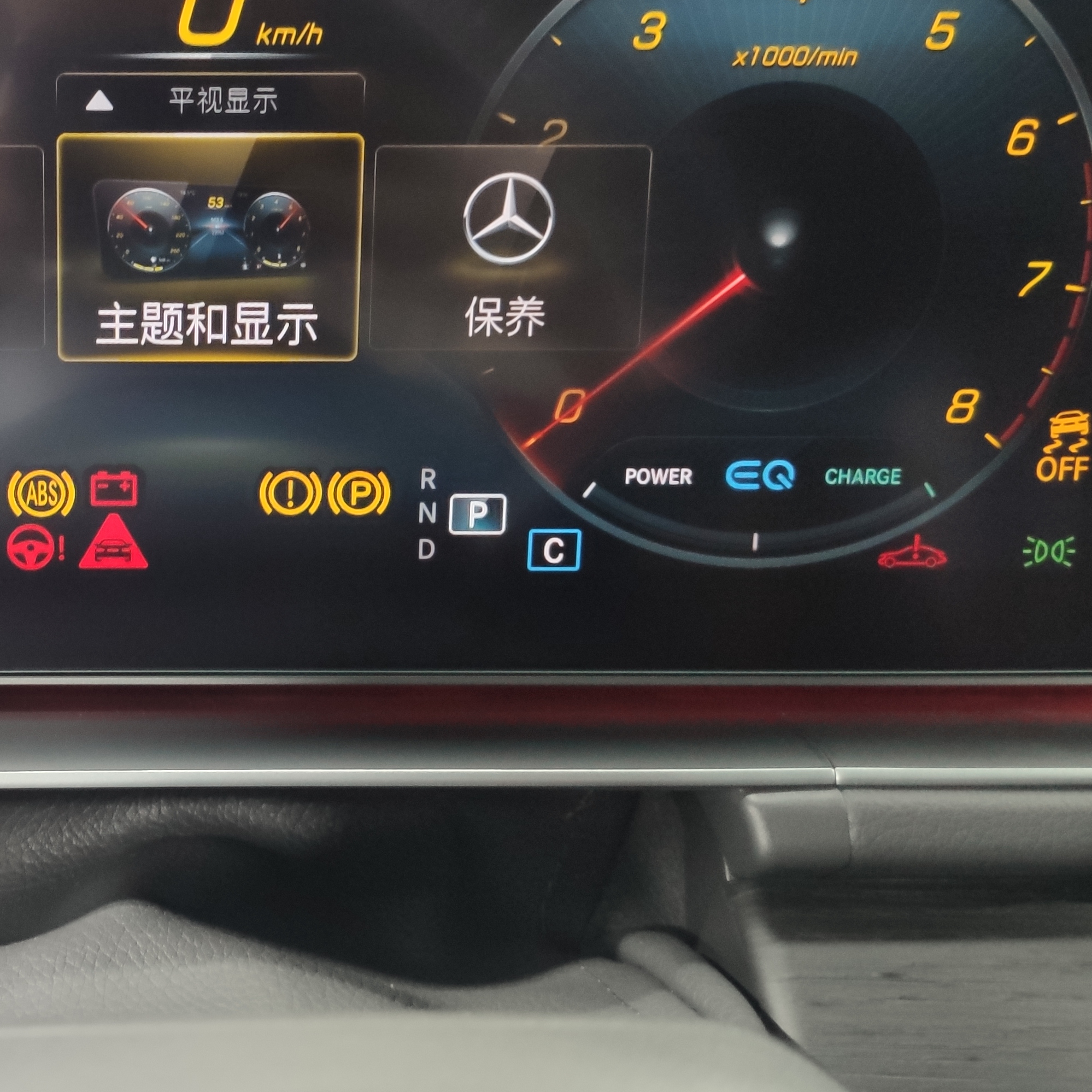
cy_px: 414
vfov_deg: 36.6
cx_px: 109
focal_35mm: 46
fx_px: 1642
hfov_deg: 34.7
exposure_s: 1/50
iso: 1912
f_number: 1.75
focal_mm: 4.75
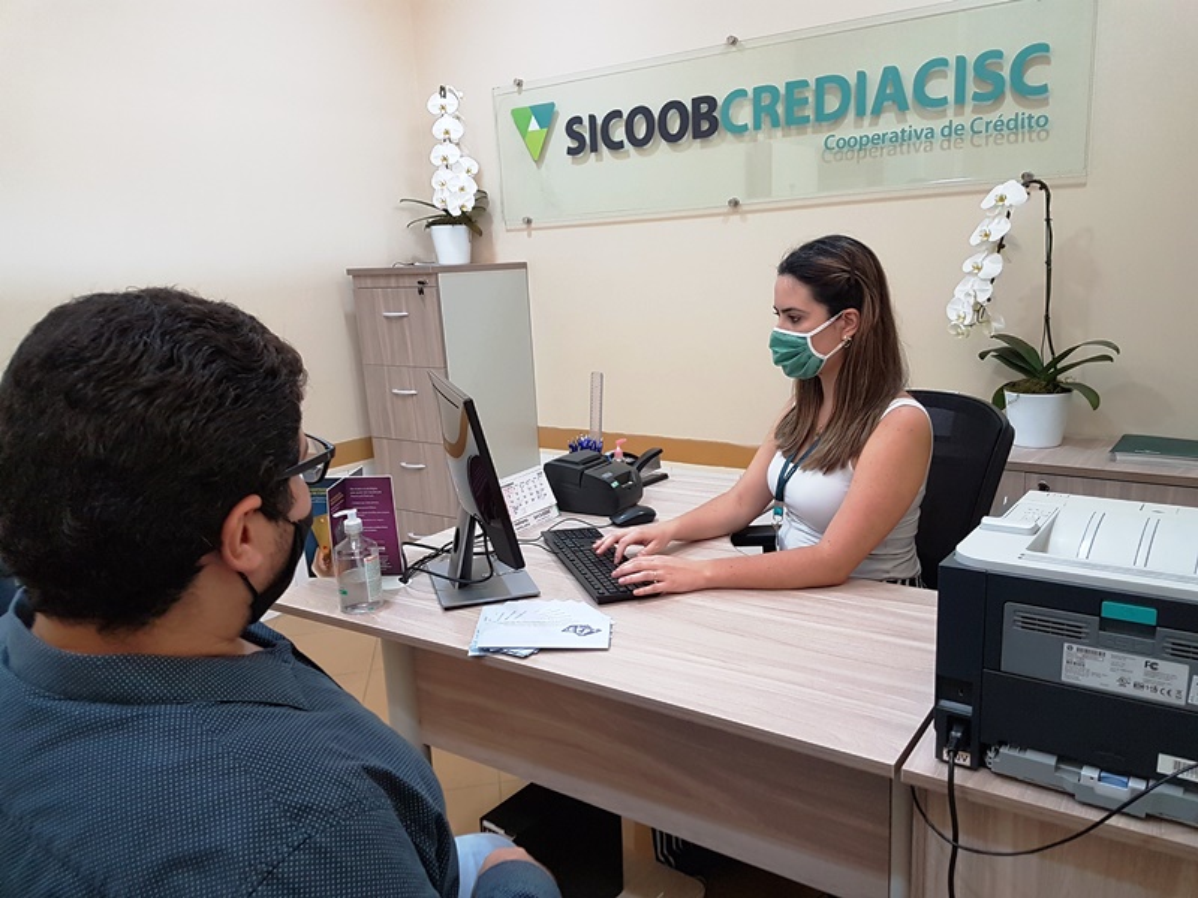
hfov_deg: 67.3
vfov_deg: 53.1
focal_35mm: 26
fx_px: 900
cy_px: 449
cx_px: 599
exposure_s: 1/60
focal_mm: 4.2
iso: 160
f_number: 1.7
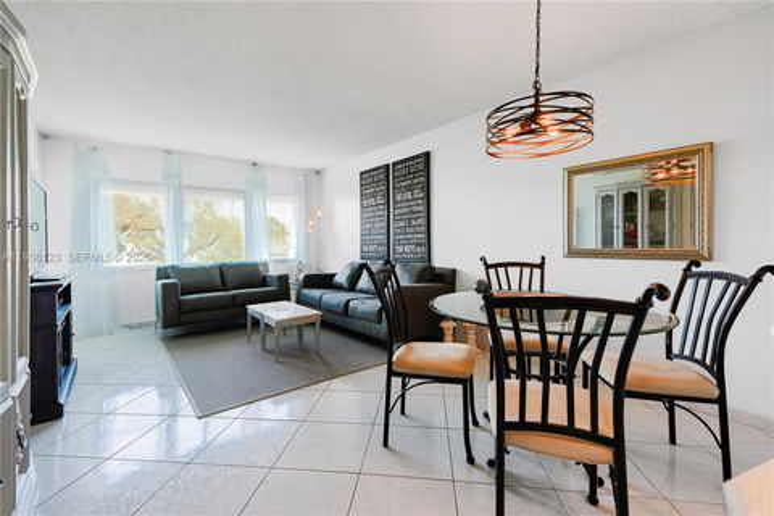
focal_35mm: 16
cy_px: 258
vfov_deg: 73.7
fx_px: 344
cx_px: 387
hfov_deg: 96.7
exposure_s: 1/800
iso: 640
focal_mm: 16
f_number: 5
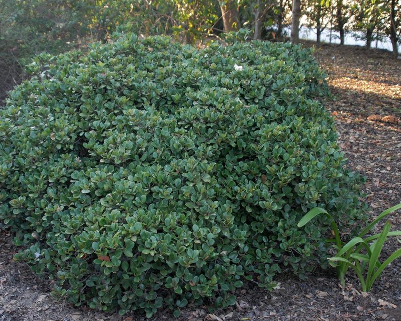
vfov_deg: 31.4
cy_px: 160
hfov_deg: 38.6
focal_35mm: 48
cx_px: 158
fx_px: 569
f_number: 4.5
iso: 400
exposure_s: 1/80
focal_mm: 28
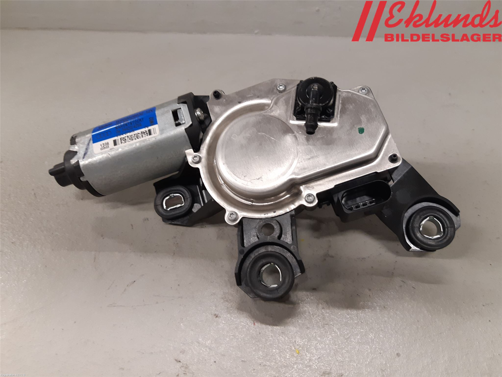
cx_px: 251
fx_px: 377
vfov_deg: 53.1
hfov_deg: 67.3
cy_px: 188
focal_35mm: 26
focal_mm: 3.93
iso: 125
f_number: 1.7
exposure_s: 1/50
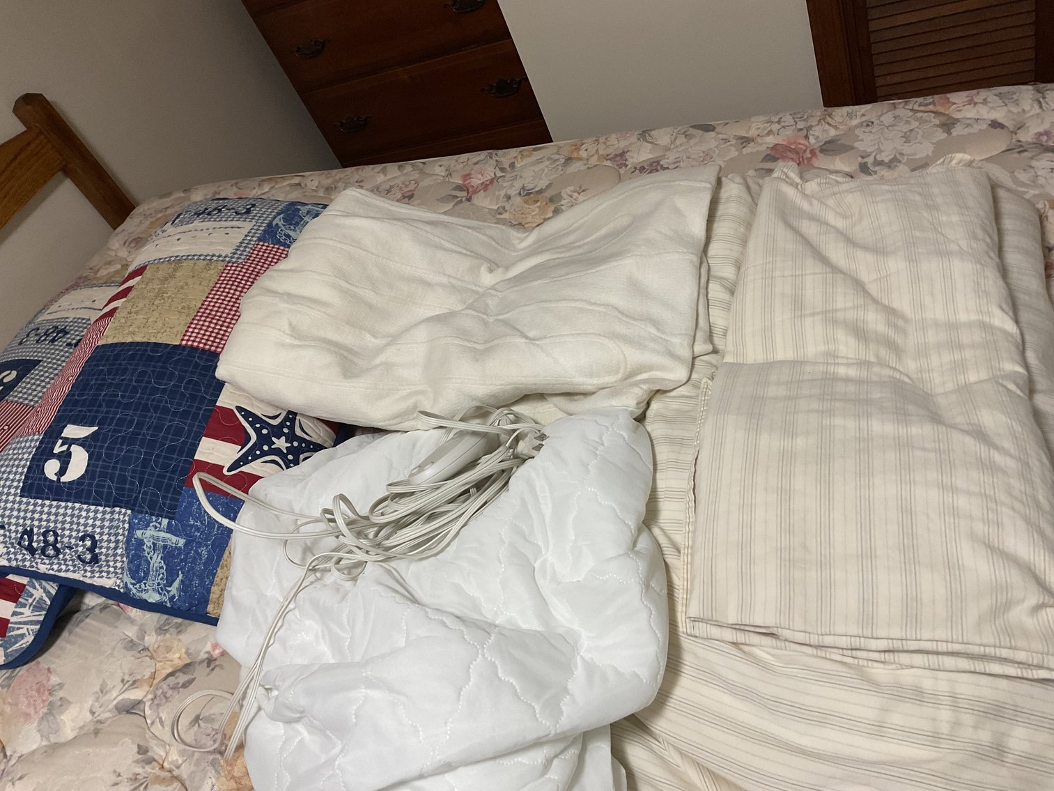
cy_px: 396
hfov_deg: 61.7
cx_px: 527
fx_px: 883
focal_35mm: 29
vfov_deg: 48.2
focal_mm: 3
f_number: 1.8
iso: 64
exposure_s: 1/60
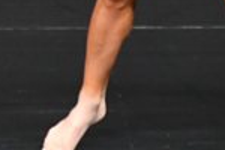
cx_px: 19
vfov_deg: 0.8
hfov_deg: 1.3
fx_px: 10168
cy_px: -159
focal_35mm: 1627
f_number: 5.6
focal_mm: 210
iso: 4000
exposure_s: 1/400
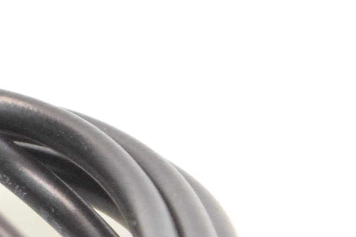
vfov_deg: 2.4
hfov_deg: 3.5
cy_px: -445
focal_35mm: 570
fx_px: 5639
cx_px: -812
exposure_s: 1/100
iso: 1250
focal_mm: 55
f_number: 5.6
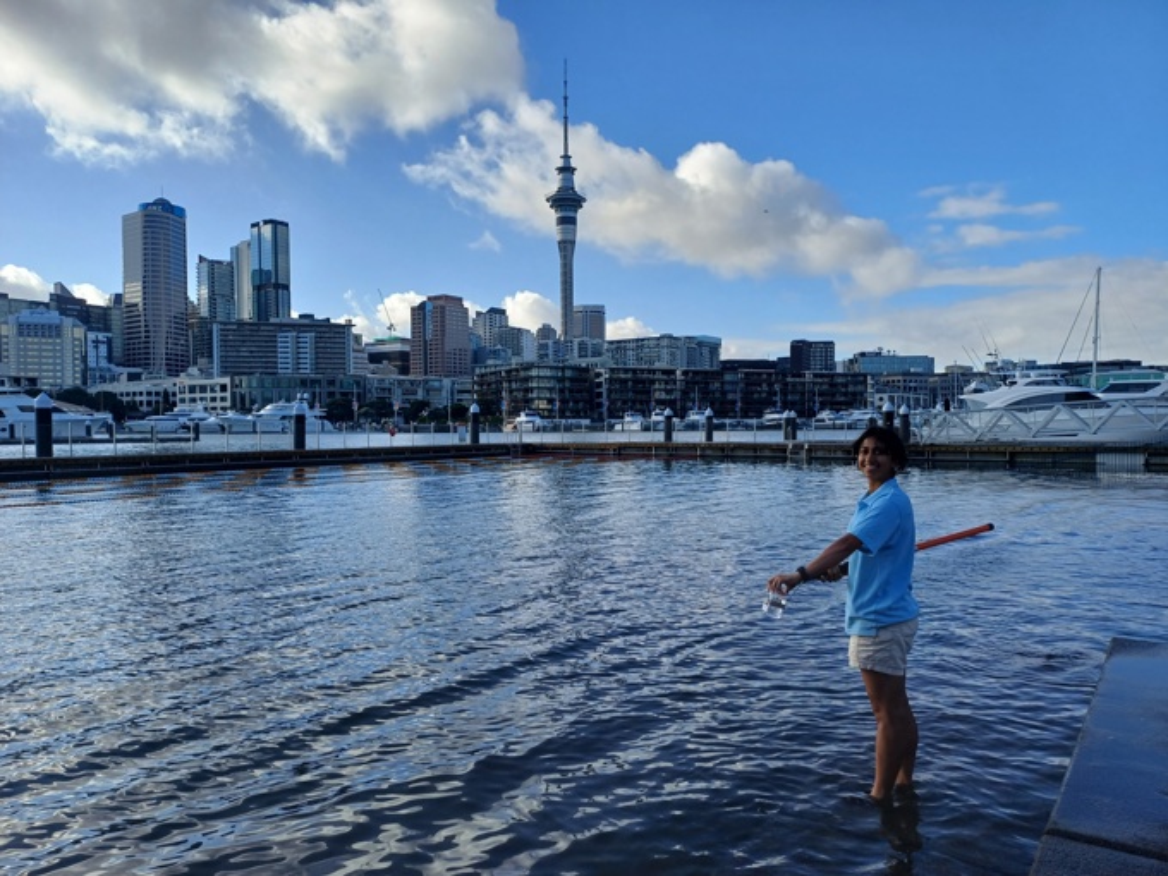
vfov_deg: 54.9
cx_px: 584
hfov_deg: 69.4
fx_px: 844
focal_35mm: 25
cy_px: 438
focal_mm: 4.65
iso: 50
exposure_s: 1/1259
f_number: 1.8
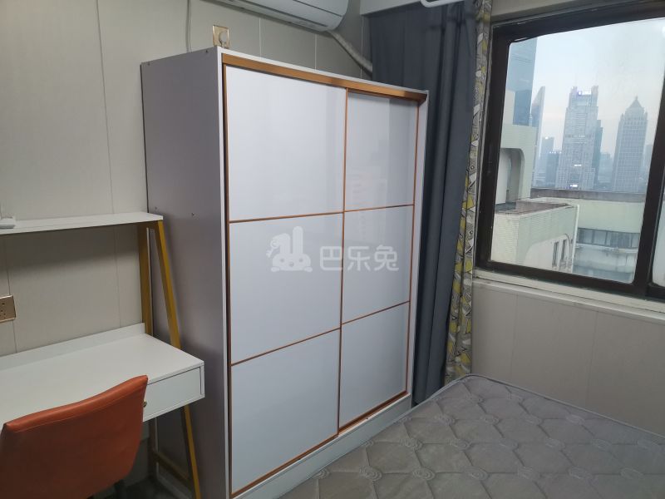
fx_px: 499
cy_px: 250
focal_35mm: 26
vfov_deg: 53.1
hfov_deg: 67.3
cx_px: 332
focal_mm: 5.5
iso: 200
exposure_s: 1/50
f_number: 1.8
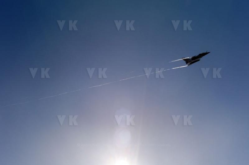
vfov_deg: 36.7
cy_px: 82
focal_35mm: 36
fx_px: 249
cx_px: 124
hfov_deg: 53.2
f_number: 9
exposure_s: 1/2000
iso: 200
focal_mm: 24
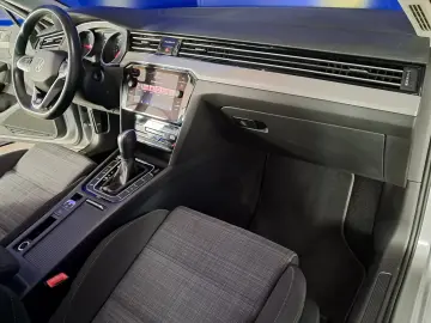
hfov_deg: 65.3
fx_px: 336
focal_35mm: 27
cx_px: 216
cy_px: 162
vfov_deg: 51.4
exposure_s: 1/20
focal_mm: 4
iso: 1250
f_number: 1.8
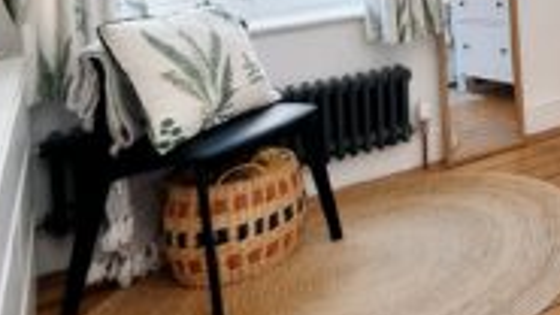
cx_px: 778
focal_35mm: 49
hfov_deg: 30.2
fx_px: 727
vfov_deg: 21.9
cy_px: -97
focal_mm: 10
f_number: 4
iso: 400
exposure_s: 1/60
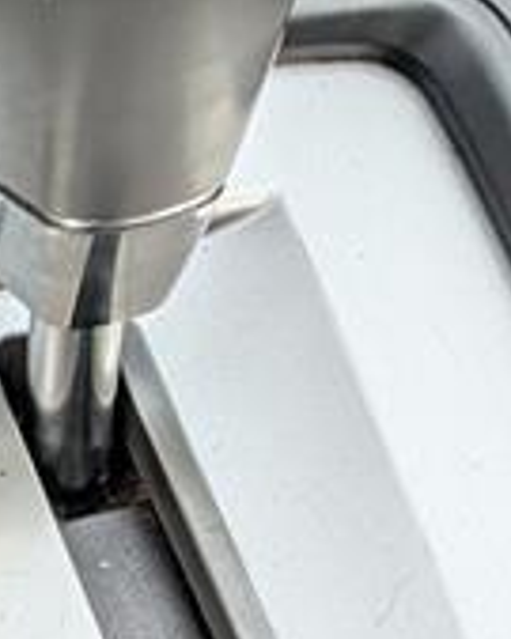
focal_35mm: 181
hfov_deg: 8.5
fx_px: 3425
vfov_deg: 10.7
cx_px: 30
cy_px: 234
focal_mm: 6.9
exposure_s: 1/294
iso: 195
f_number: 1.68
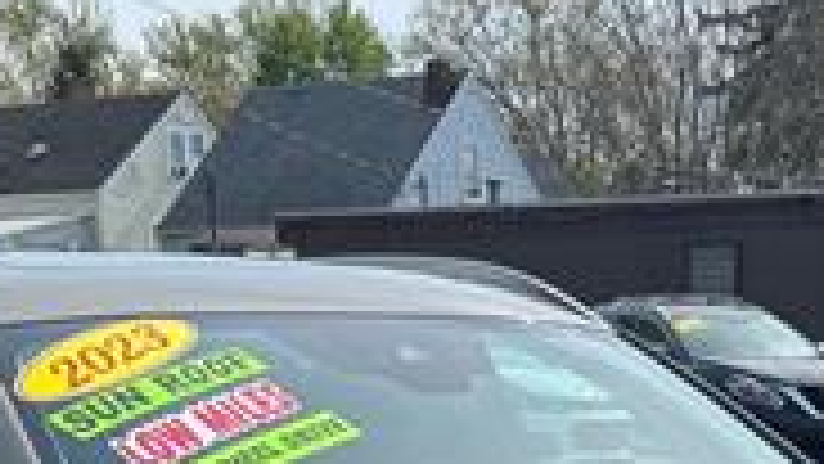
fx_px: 2163
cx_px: 671
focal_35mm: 99
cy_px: 806
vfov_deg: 11.4
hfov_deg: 21.3
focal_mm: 5.7
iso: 50
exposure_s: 1/3831
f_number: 1.5
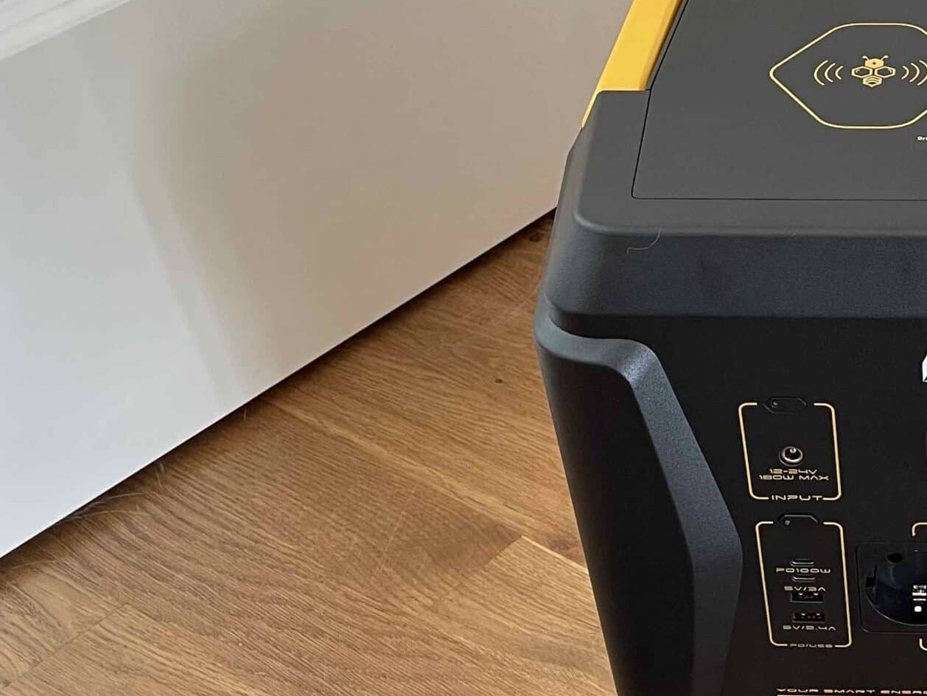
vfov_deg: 23.0
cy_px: 648
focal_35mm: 62
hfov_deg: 29.0
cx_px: 952
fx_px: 1661
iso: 160
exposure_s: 1/60
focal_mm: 4.2
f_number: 1.6
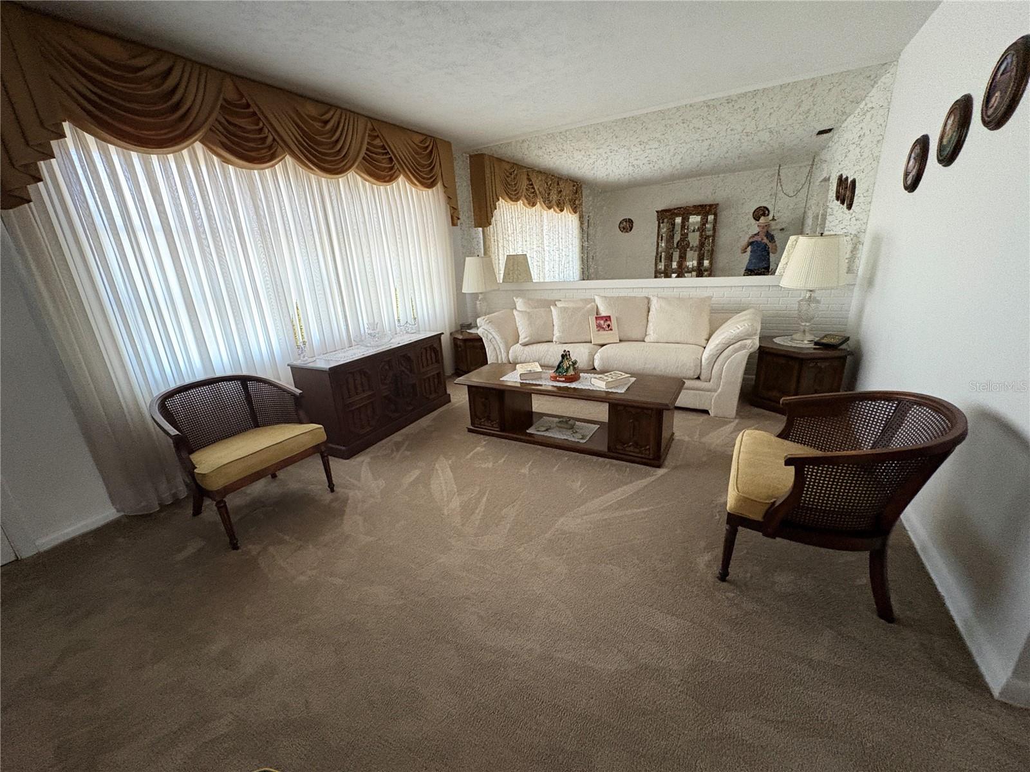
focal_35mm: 14
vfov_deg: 85.7
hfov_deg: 102.1
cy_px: 386
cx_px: 515
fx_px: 417
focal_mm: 2.22
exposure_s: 1/40
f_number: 2.2
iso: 640
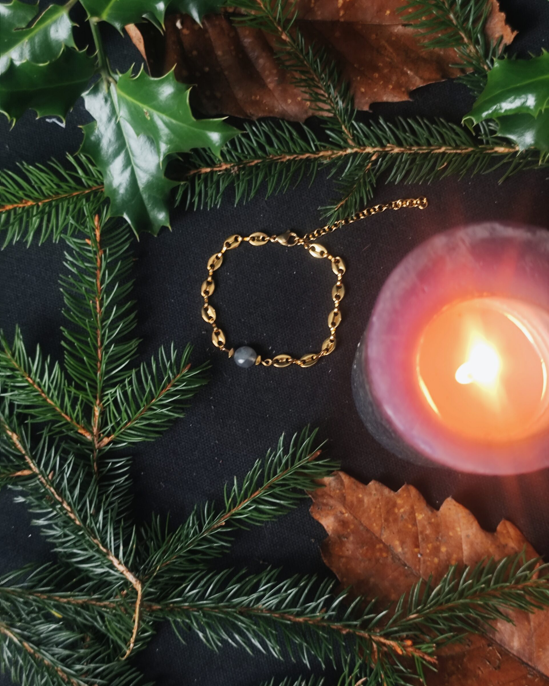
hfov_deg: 31.5
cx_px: 274
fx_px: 975
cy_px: 329
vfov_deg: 38.8
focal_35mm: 48
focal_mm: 6.19
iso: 100
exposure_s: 1/25
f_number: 1.65
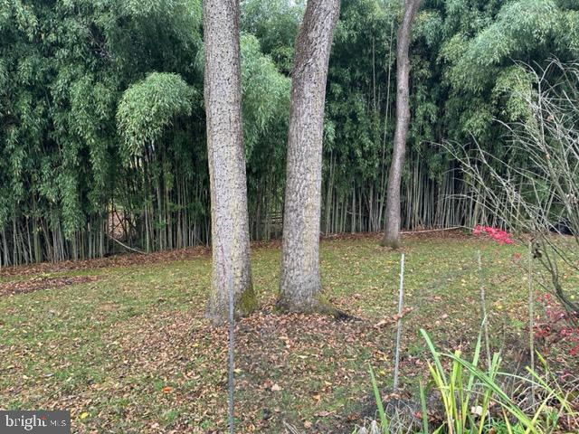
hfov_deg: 71.6
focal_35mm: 24
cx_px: 290
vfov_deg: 56.8
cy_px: 217
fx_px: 401
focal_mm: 6.86
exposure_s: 1/121
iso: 64
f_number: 1.78
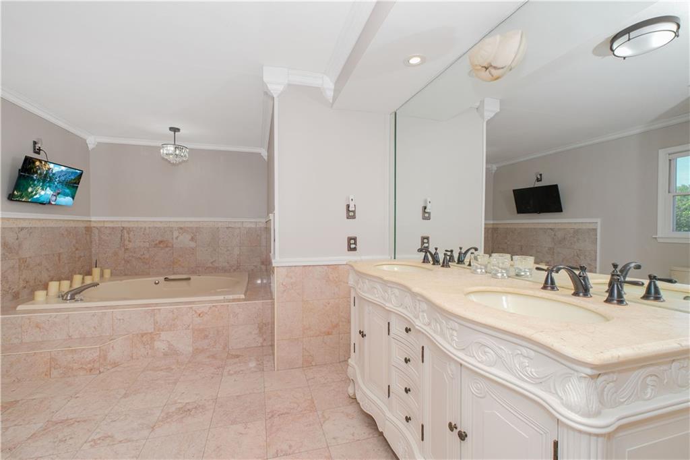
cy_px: 230
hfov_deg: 100.4
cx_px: 345
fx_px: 287
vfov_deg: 77.3
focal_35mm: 15
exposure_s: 1/60
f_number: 8
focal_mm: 10
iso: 250
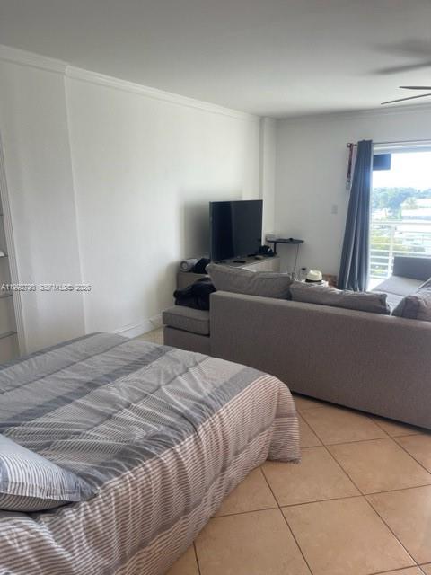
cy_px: 288
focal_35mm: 26
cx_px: 216
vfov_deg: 67.3
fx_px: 432
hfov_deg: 53.1
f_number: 1.6
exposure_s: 1/120
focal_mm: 5.1
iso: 80
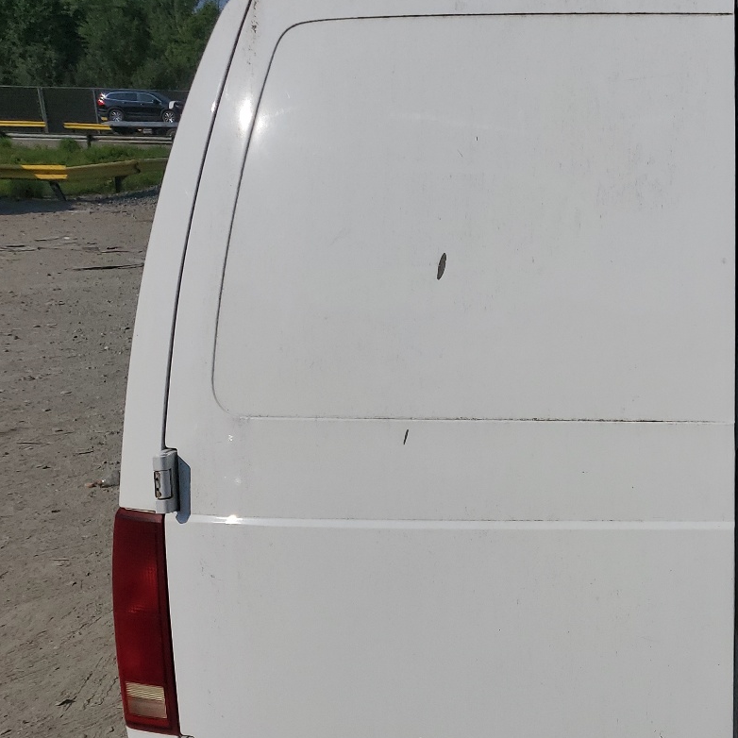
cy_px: 499
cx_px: 721
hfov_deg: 33.3
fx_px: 1134
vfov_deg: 35.7
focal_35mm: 47
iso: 52
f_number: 1.5
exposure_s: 1/10000
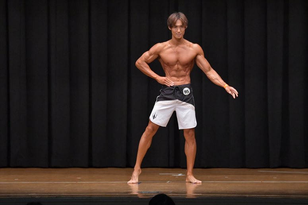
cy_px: 102
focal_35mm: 217
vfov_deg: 6.3
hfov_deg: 9.5
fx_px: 1856
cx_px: 154
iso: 6400
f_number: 5.6
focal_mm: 145
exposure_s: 1/400
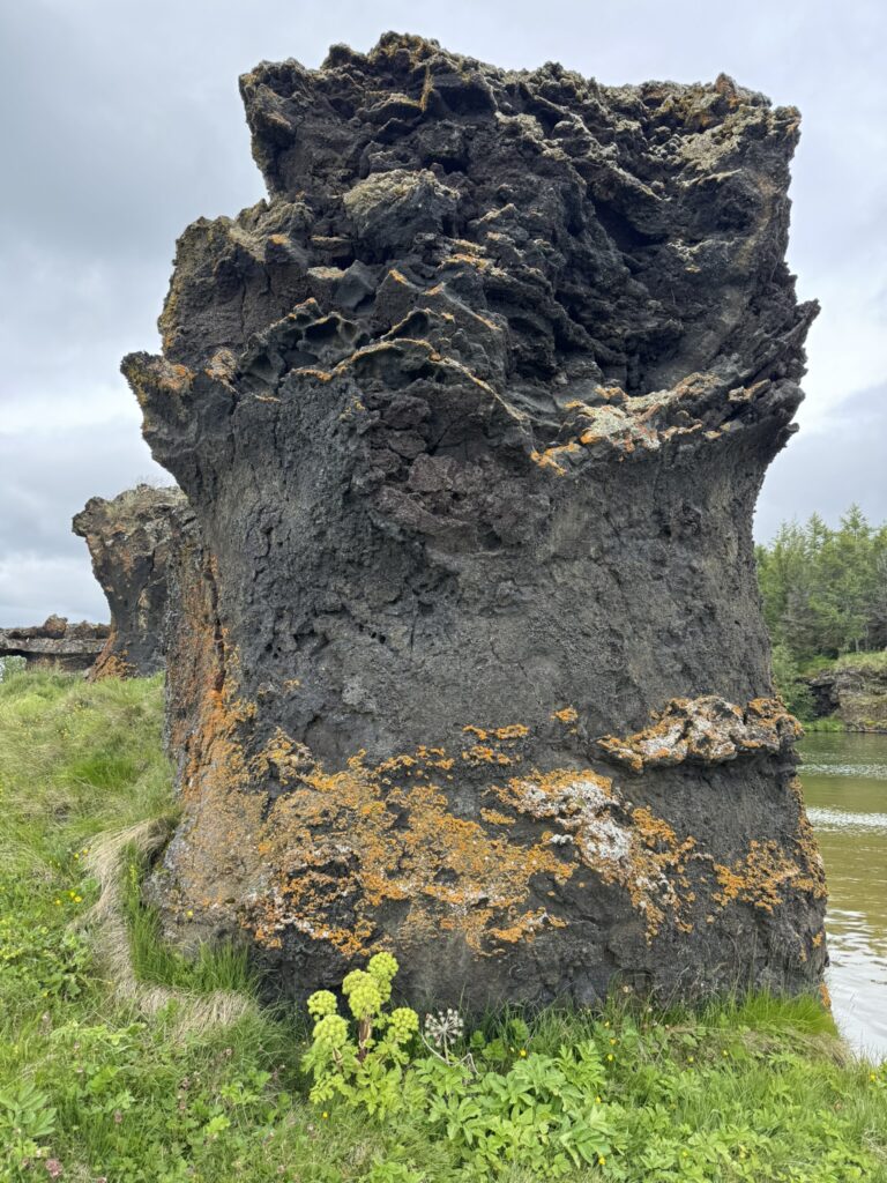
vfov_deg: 71.6
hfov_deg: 56.8
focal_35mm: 24
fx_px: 820
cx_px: 444
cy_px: 592
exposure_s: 1/488
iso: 80
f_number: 1.78
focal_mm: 6.76
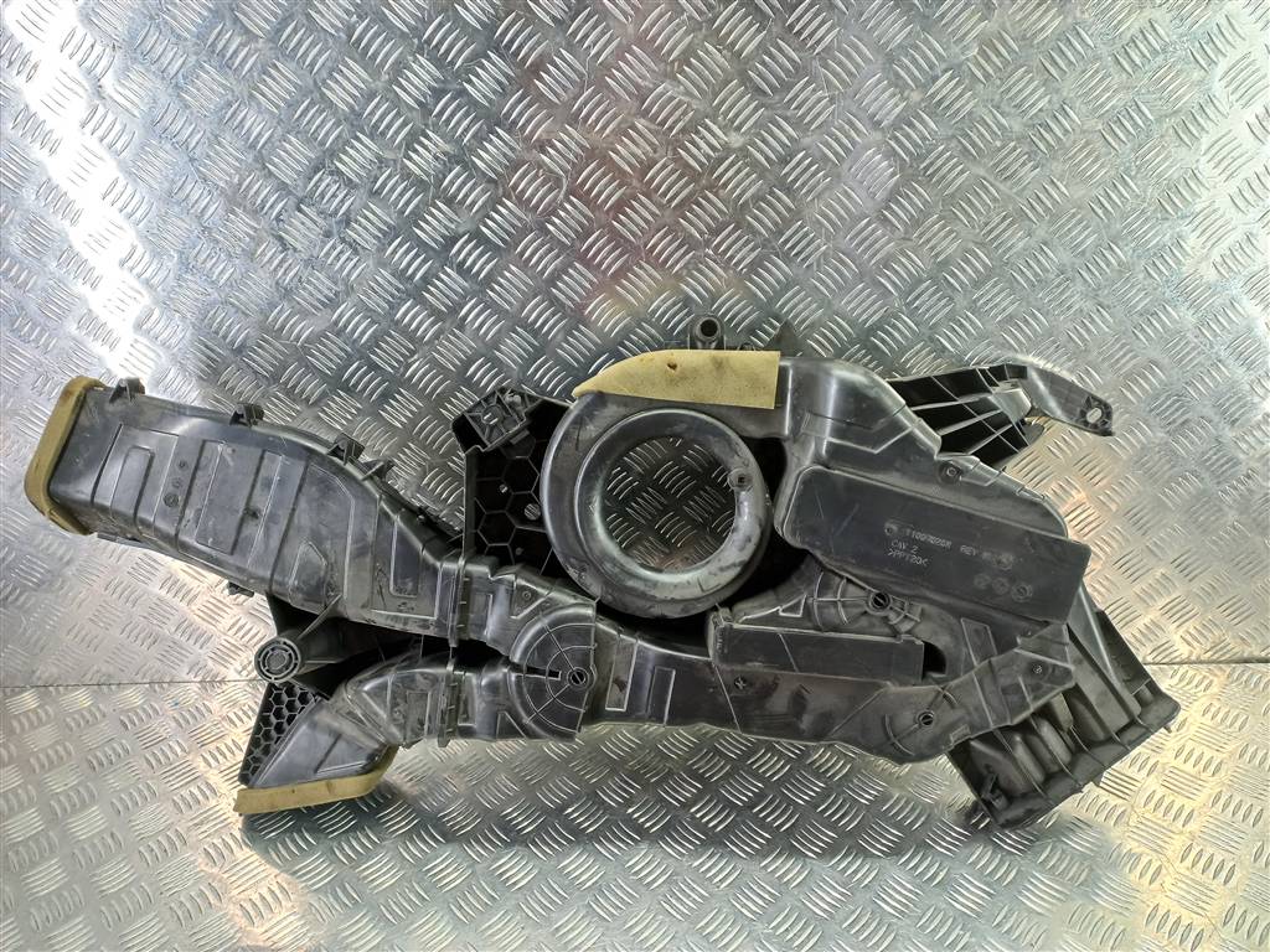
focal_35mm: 25
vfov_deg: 54.9
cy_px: 476
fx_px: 917
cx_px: 635
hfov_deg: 69.4
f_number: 1.8
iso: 160
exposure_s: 1/50
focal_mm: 4.6
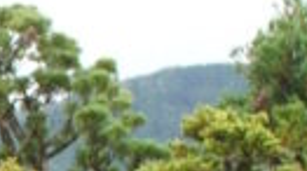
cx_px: -506
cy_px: 750
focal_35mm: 271
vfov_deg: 4.1
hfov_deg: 7.3
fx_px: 2201
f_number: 9
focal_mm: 22
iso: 800
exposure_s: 1/60
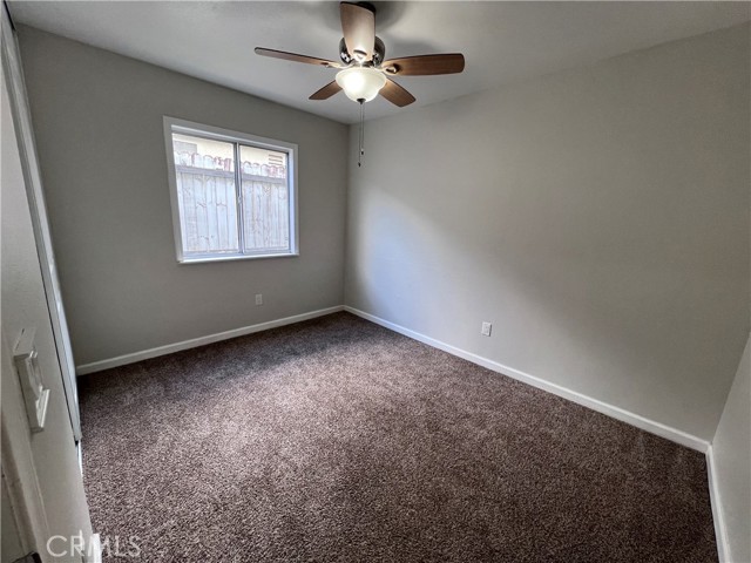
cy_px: 282
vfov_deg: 89.9
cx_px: 376
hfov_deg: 106.2
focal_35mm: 13
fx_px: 282
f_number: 1.8
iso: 125
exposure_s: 1/120
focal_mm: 1.57
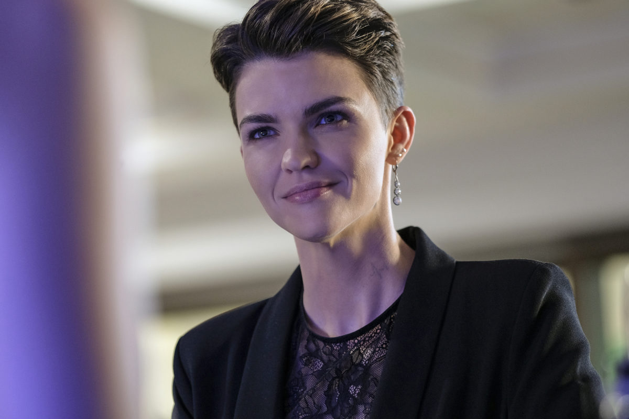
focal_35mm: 135
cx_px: 314
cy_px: 210
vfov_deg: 10.2
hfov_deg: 15.2
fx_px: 2359
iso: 2500
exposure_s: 1/60
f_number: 2
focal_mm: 90
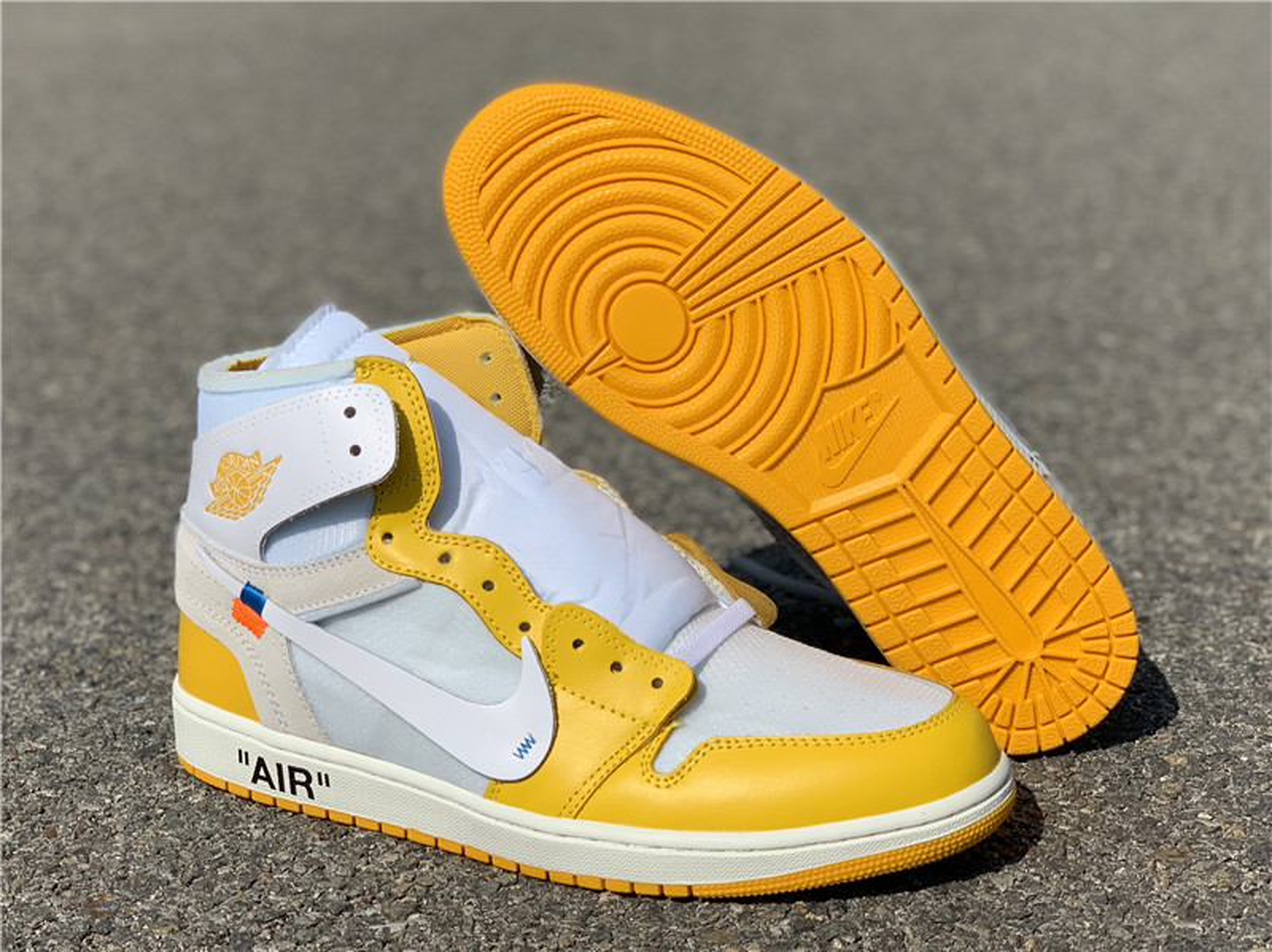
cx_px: 636
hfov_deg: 36.8
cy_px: 476
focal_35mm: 52
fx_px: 1910
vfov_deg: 28.0
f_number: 2.4
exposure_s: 1/2817
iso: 16
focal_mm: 6
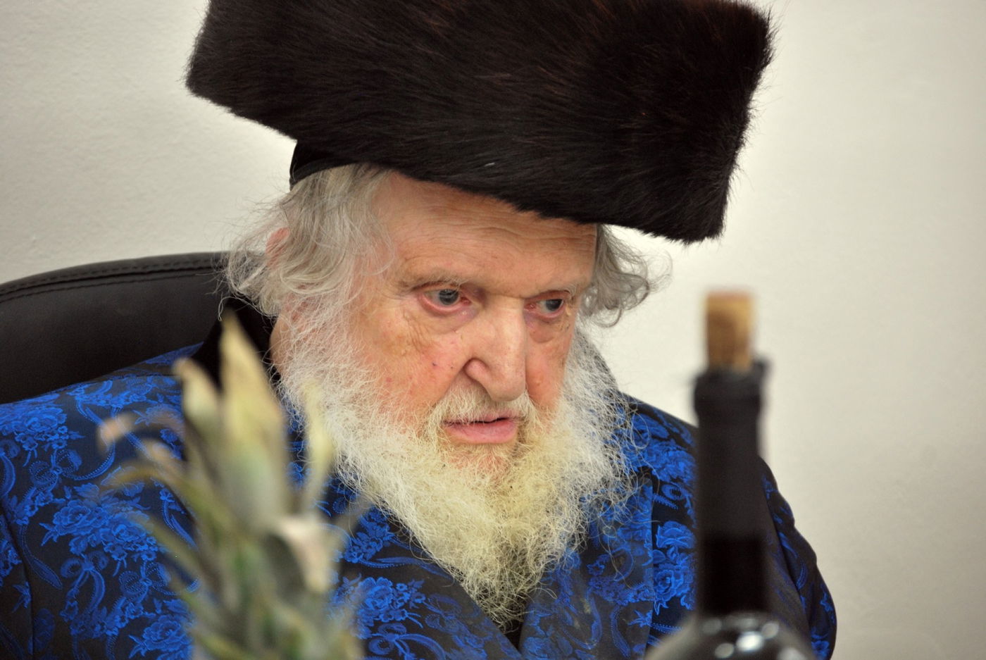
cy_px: 330
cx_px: 493
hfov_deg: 10.5
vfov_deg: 7.1
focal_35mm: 195
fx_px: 5347
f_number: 5
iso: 400
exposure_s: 1/60
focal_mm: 130
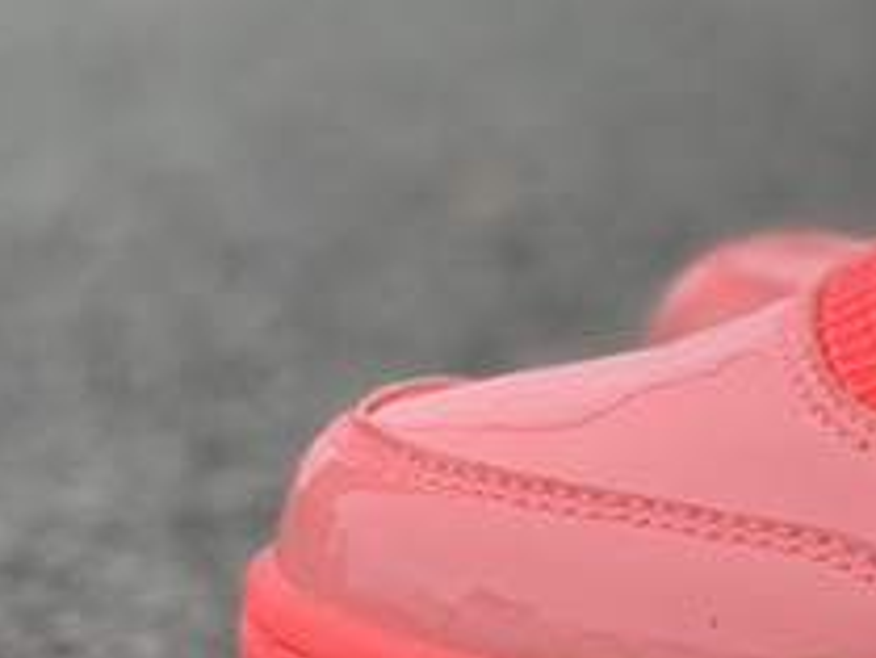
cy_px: 233
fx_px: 5672
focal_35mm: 224
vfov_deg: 6.6
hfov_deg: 8.5
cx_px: 1597
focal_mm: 6
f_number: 2.4
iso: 32
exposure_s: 1/122
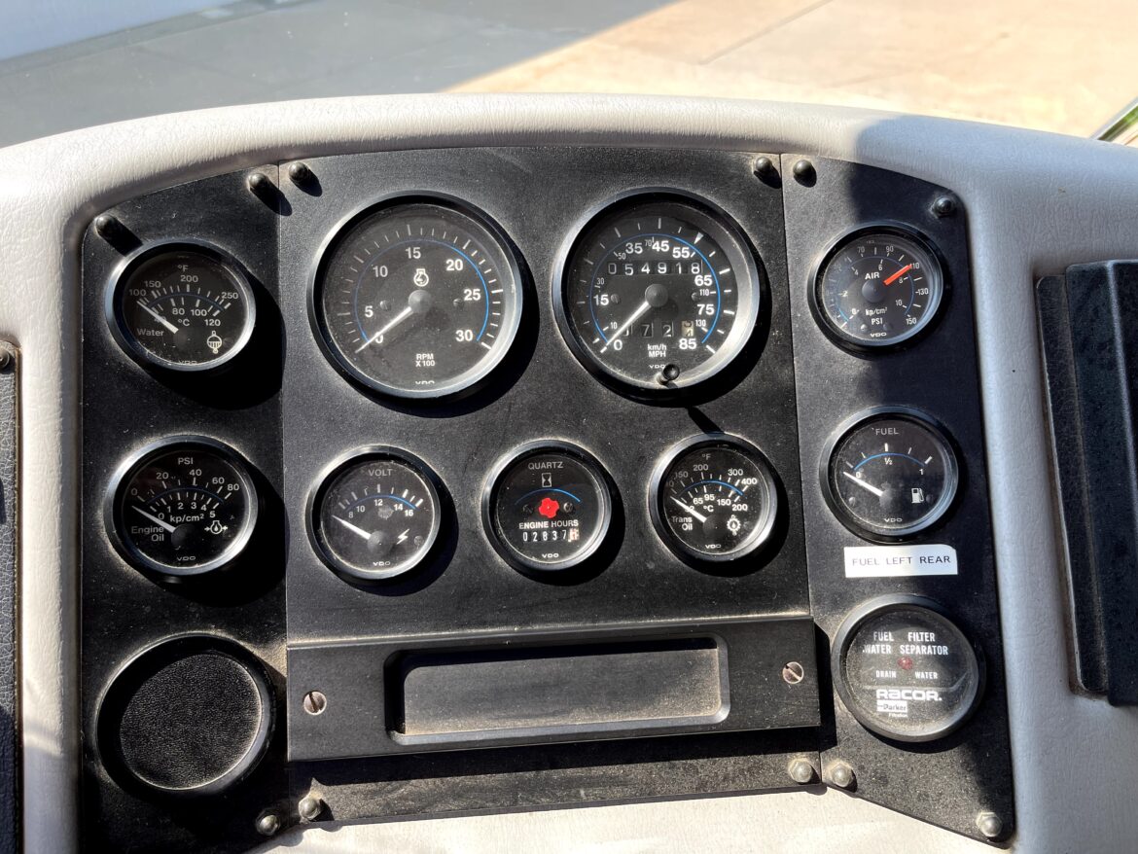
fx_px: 855
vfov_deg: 53.1
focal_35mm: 26
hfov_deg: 67.3
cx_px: 569
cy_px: 427
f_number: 1.6
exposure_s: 1/446
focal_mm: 5.1
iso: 32
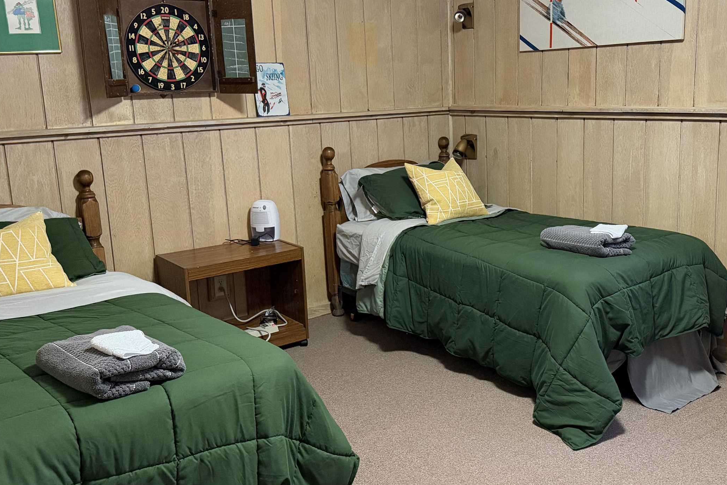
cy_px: 219
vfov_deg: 35.9
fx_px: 747
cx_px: 439
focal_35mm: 37
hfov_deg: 51.5
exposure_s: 1/60
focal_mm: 6.76
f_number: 1.78
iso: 640
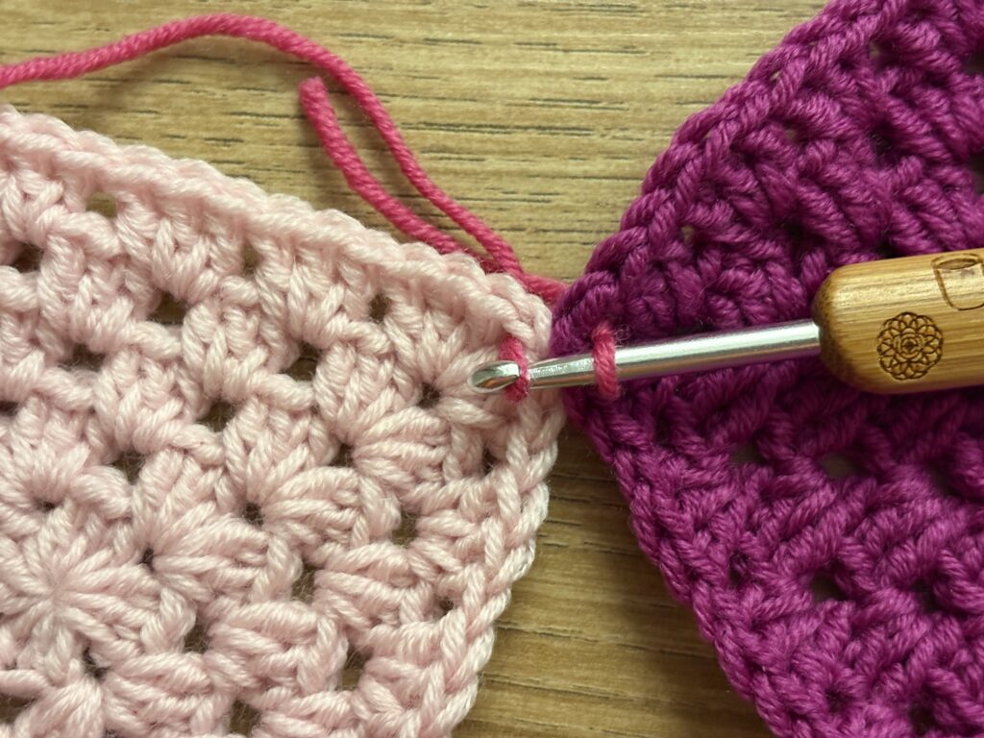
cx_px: 492
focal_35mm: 52
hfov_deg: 36.8
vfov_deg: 28.0
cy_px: 369
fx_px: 1478
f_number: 1.6
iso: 320
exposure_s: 1/20
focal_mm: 5.96
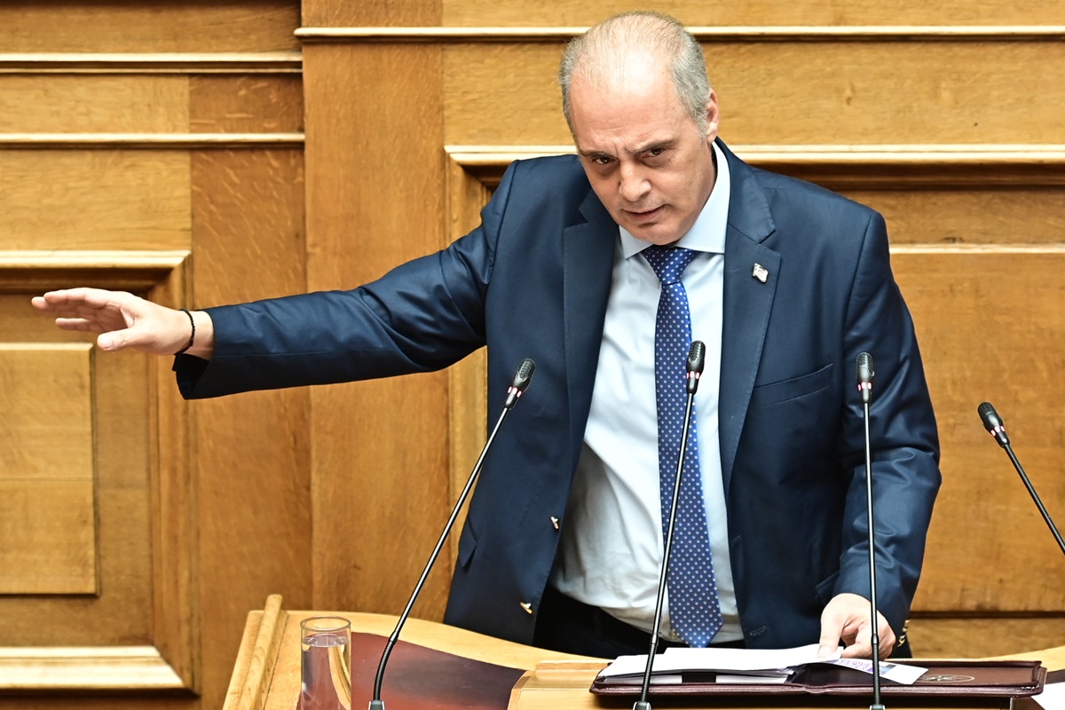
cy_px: 355
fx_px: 8874
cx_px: 532
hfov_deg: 6.9
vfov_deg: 4.6
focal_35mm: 300
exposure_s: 1/200
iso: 640
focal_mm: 200
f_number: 3.5
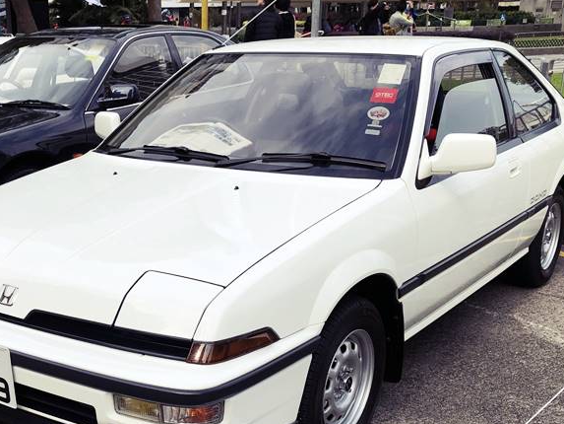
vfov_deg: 28.8
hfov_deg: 37.4
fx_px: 815
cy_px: 308
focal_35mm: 50
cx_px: 153
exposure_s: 1/1779
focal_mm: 3.99
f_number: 1.8
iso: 20
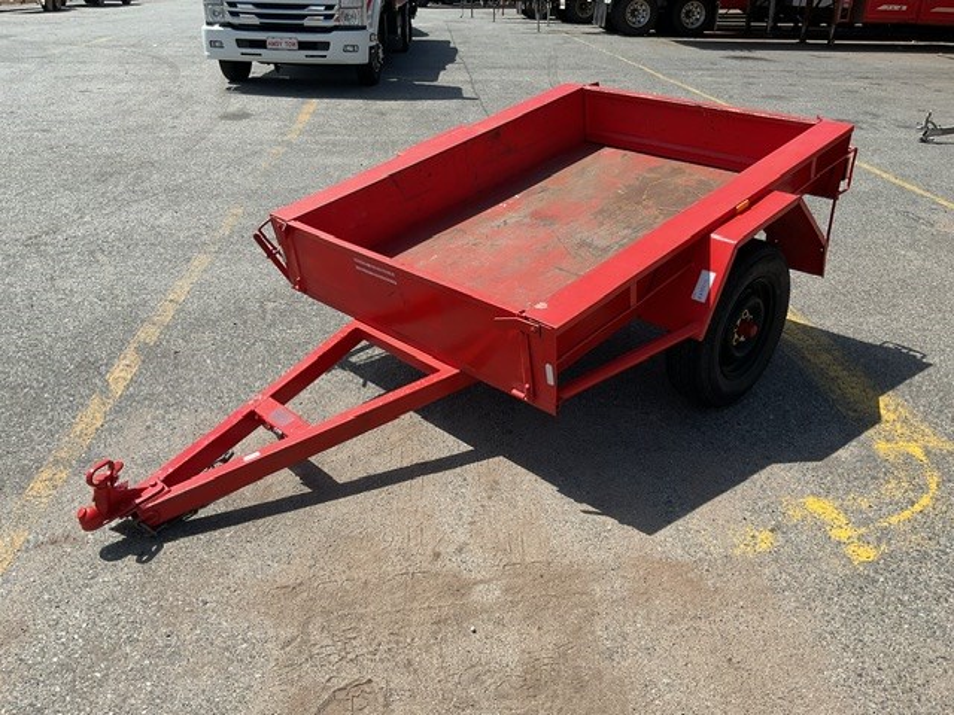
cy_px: 358
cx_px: 477
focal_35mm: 29
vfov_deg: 48.2
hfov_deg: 61.7
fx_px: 799
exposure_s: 1/1984
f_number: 1.8
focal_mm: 3
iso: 16
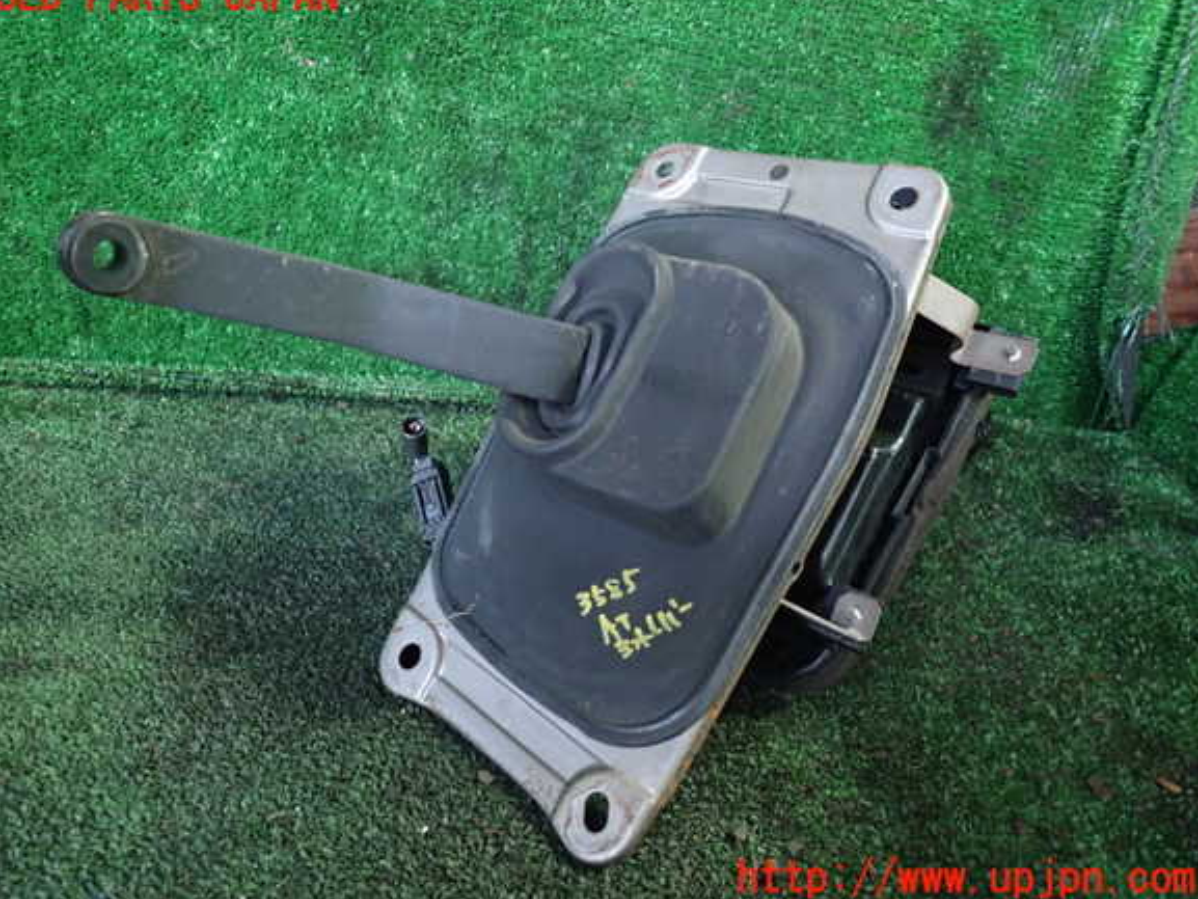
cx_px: 583
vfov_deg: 53.1
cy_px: 438
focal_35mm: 26
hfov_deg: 67.3
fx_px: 900
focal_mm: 4.5
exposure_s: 1/25
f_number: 2
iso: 800
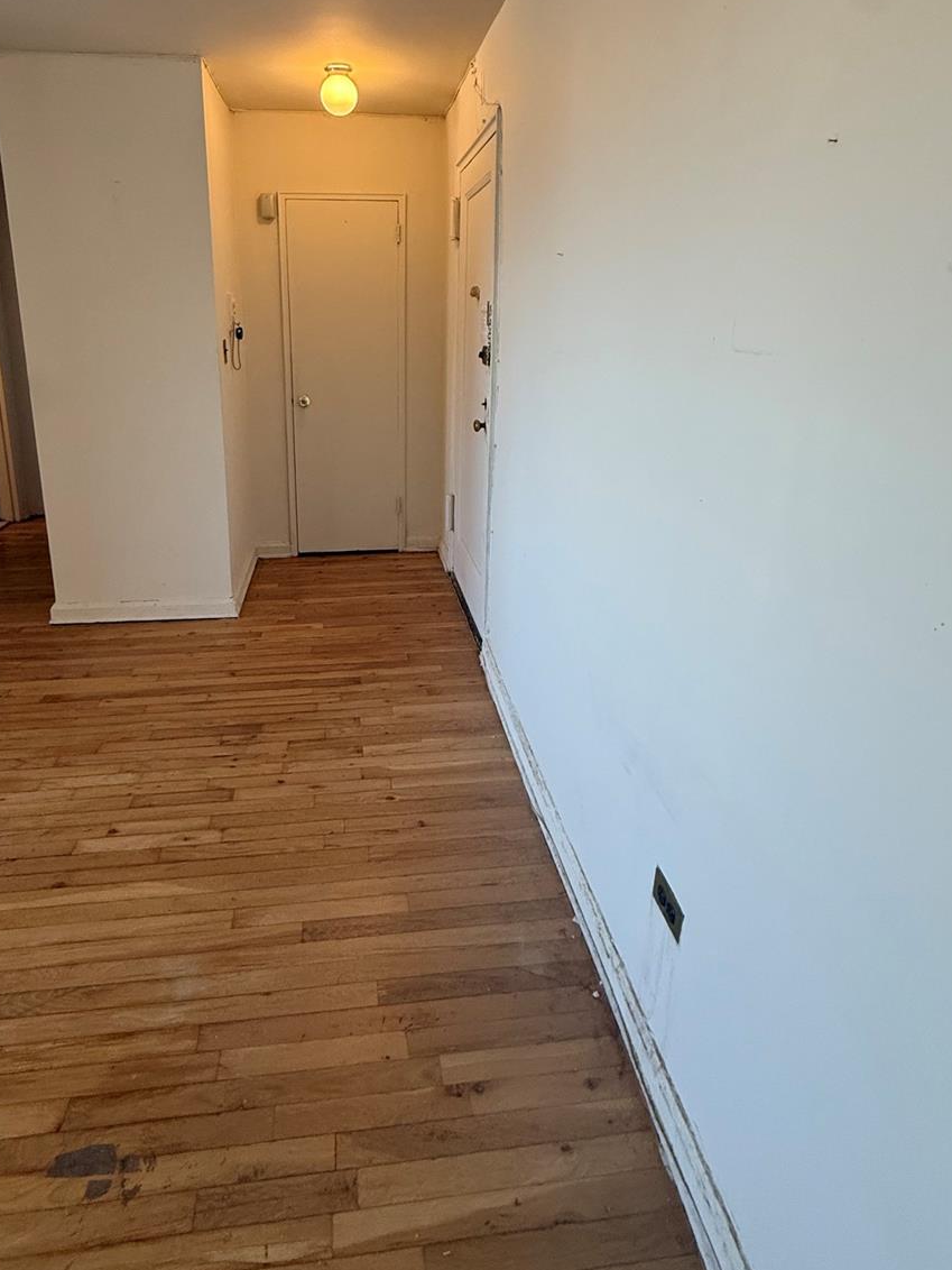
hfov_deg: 68.4
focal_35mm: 19
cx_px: 413
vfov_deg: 82.9
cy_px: 470
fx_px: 697
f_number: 2.2
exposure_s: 1/120
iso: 320
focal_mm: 2.22
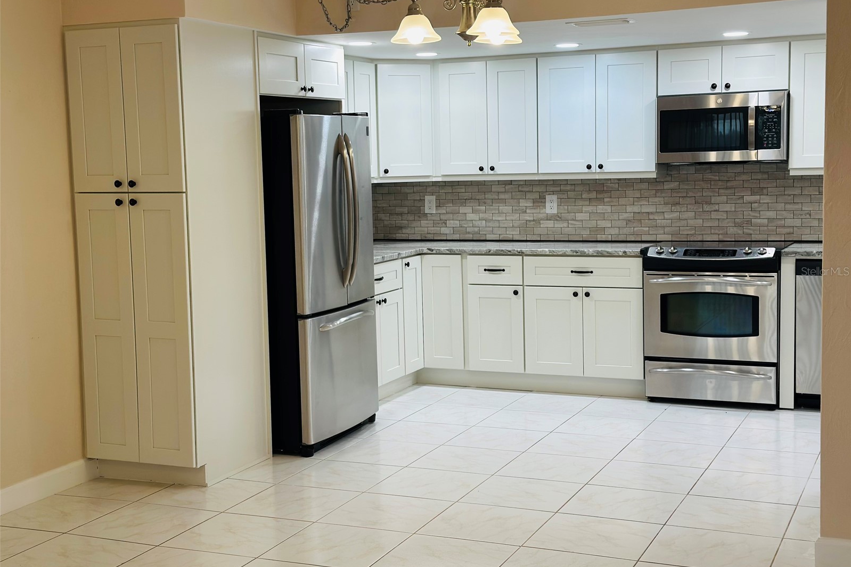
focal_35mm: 50
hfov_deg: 39.6
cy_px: 271
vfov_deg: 27.0
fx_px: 1182
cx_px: 426
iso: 80
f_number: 1.78
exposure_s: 1/120
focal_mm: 6.86
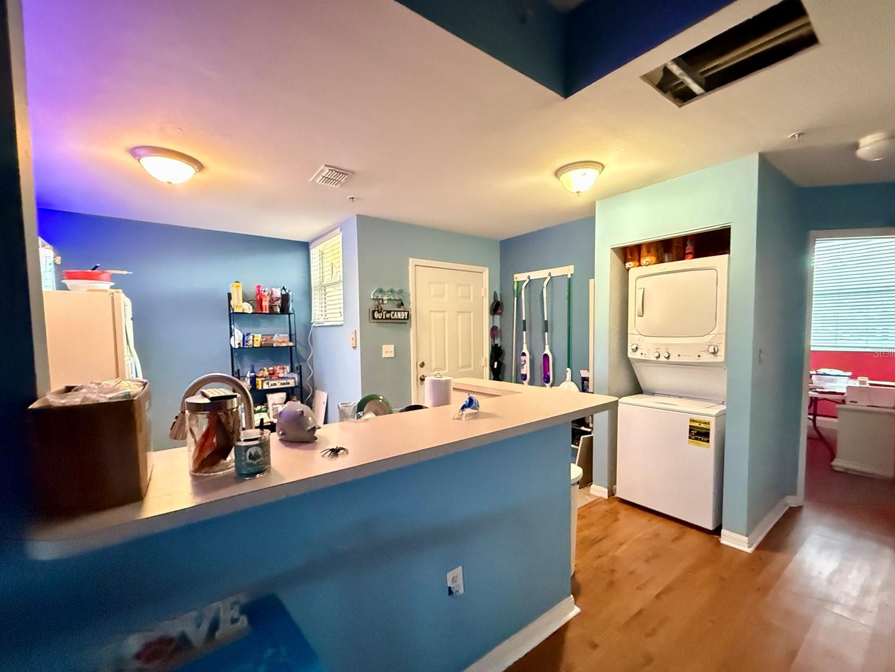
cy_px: 352
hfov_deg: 98.2
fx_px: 388
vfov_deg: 81.7
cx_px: 450
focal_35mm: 15
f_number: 2.2
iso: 1250
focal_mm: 2.22
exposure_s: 1/40
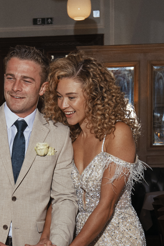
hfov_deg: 13.1
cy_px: 272
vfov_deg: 18.8
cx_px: 47
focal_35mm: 104
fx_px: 711
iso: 400
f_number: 5
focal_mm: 29.9
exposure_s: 1/125
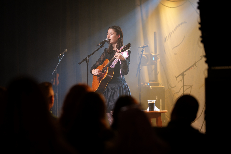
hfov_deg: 18.2
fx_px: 722
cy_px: 77
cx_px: 116
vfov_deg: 12.2
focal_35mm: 112
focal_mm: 75
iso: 320
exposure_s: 1/60
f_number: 1.2
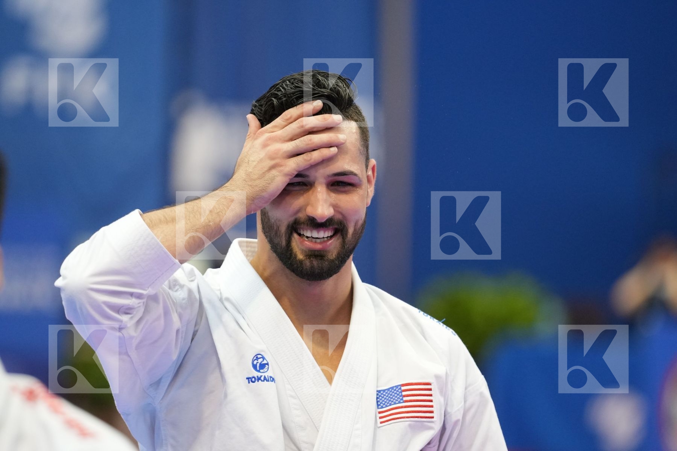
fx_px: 5641
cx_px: 338
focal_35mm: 300
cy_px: 226
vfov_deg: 4.6
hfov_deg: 6.9
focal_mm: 200
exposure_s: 1/500
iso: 2000
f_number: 2.8
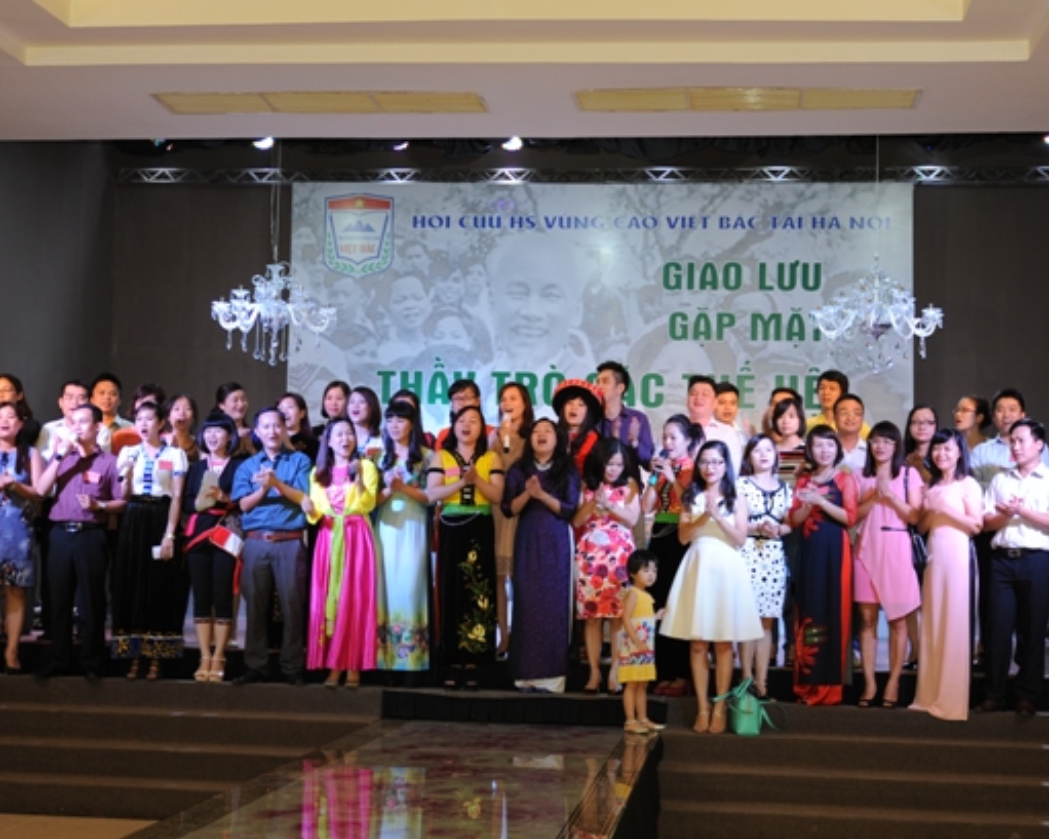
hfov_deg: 34.1
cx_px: 550
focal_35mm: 55
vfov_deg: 27.6
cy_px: 420
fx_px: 1708
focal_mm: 48
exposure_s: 1/50
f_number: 5.6
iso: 500
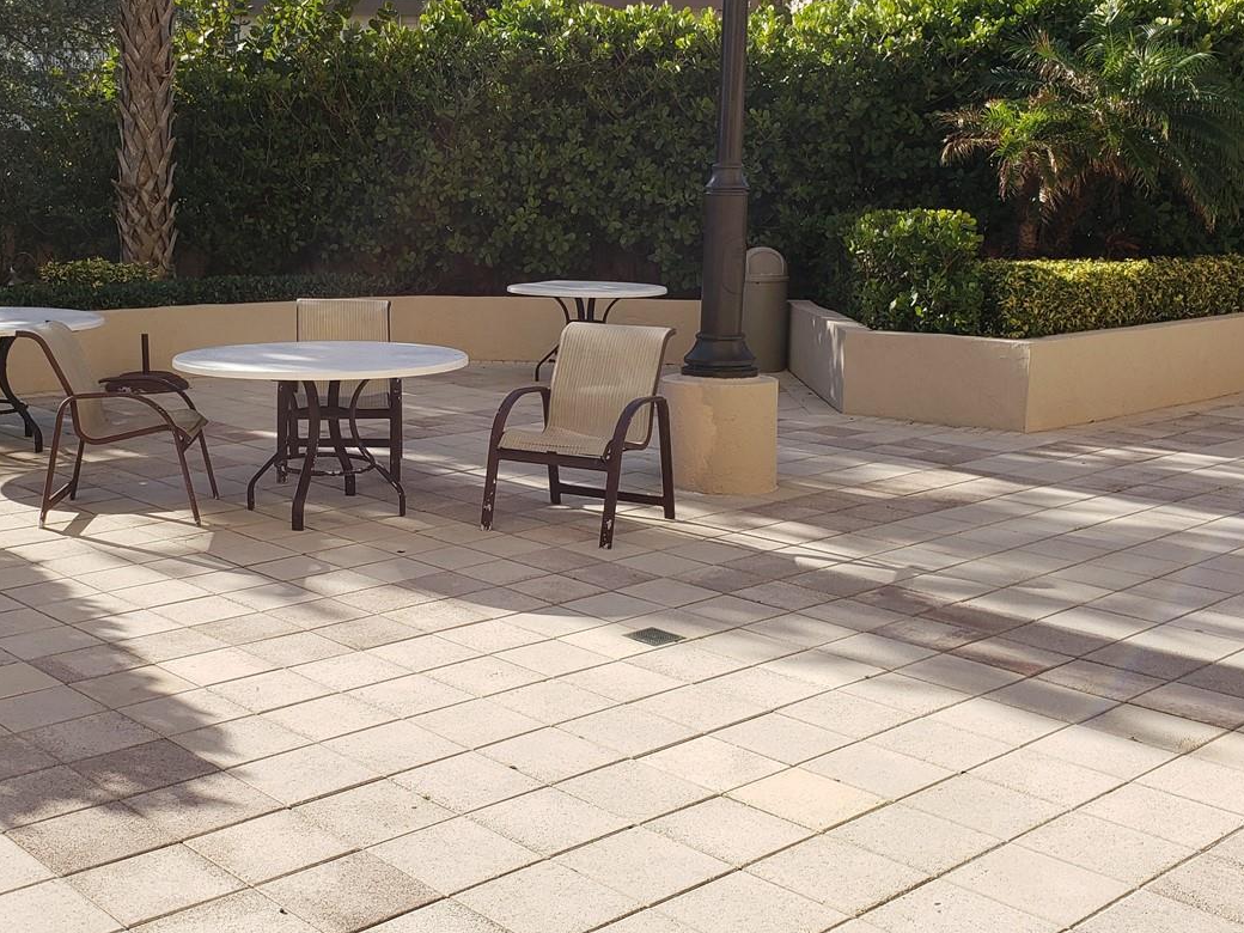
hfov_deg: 46.1
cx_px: 416
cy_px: 388
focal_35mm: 40
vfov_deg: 35.9
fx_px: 1437
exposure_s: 1/1079
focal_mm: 4.3
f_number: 2.4
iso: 50
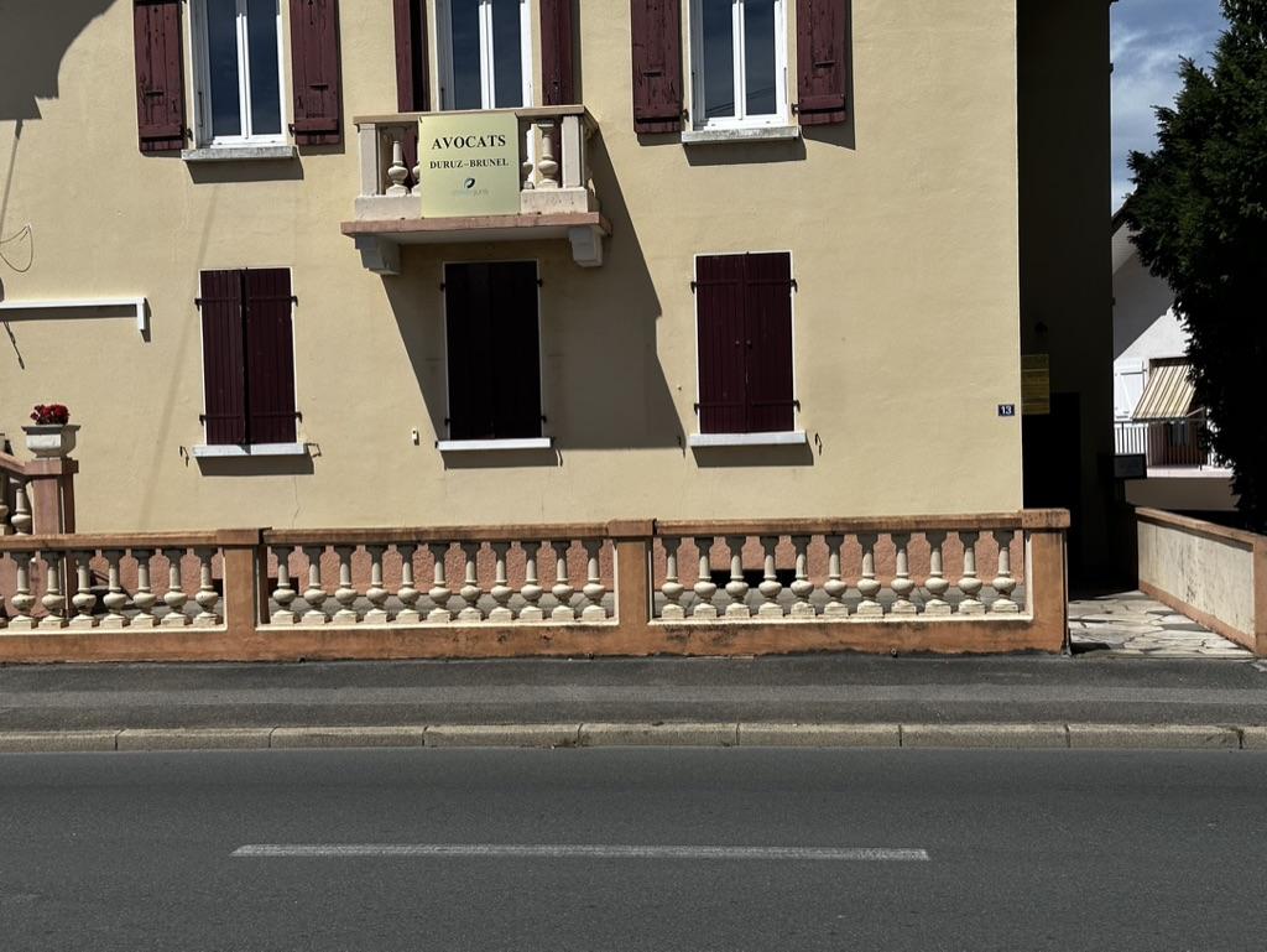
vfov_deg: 30.3
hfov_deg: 39.6
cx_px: 634
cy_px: 476
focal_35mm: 48
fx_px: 1758
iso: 64
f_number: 1.78
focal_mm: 6.86
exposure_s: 1/7634
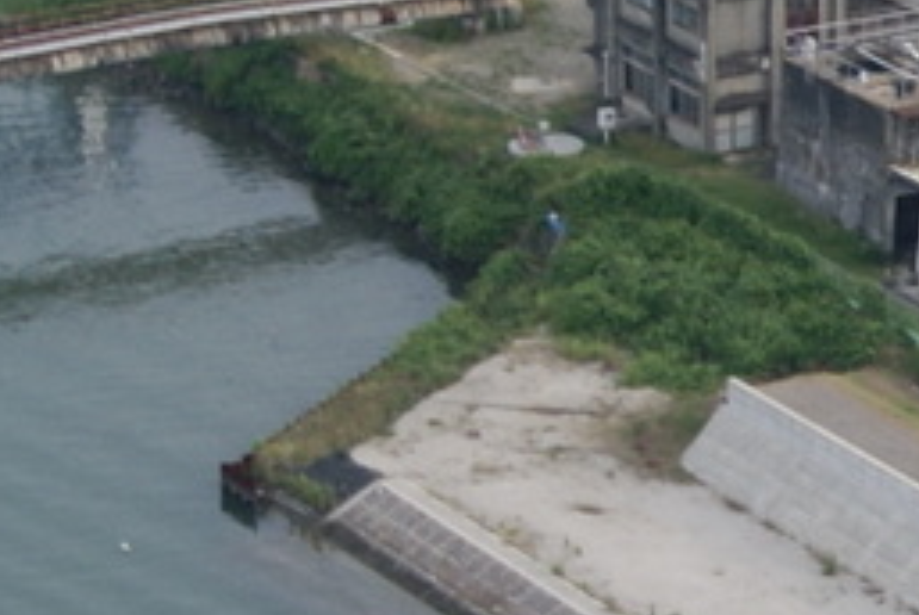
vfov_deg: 5.3
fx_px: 6670
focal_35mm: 261
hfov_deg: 7.7
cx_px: 1452
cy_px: 513
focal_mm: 28
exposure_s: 1/80
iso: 100
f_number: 11
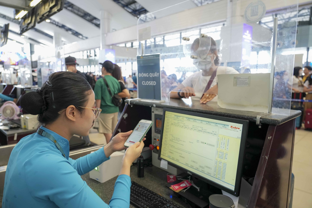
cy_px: 104
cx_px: 156
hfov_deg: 73.7
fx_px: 208
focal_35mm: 24
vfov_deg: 53.1
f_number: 4
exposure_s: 1/125
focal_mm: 24
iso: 3200
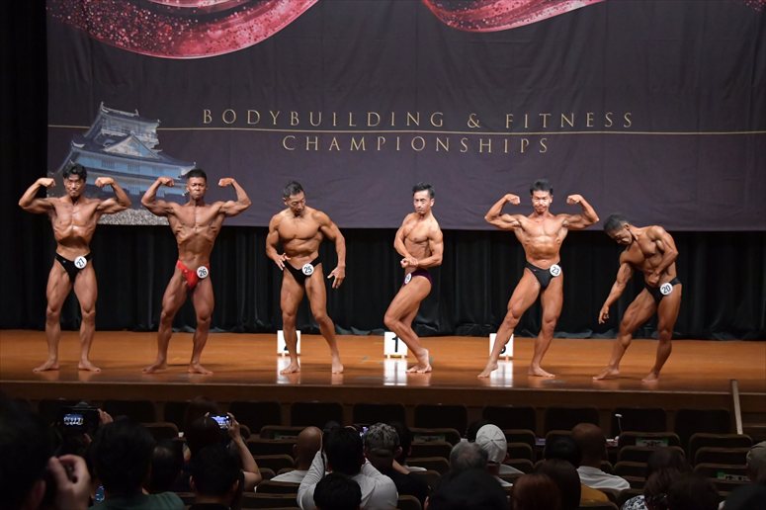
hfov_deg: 17.5
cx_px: 383
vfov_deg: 11.7
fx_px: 2488
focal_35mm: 117
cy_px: 255
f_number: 5.6
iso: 6400
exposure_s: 1/400
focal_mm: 78
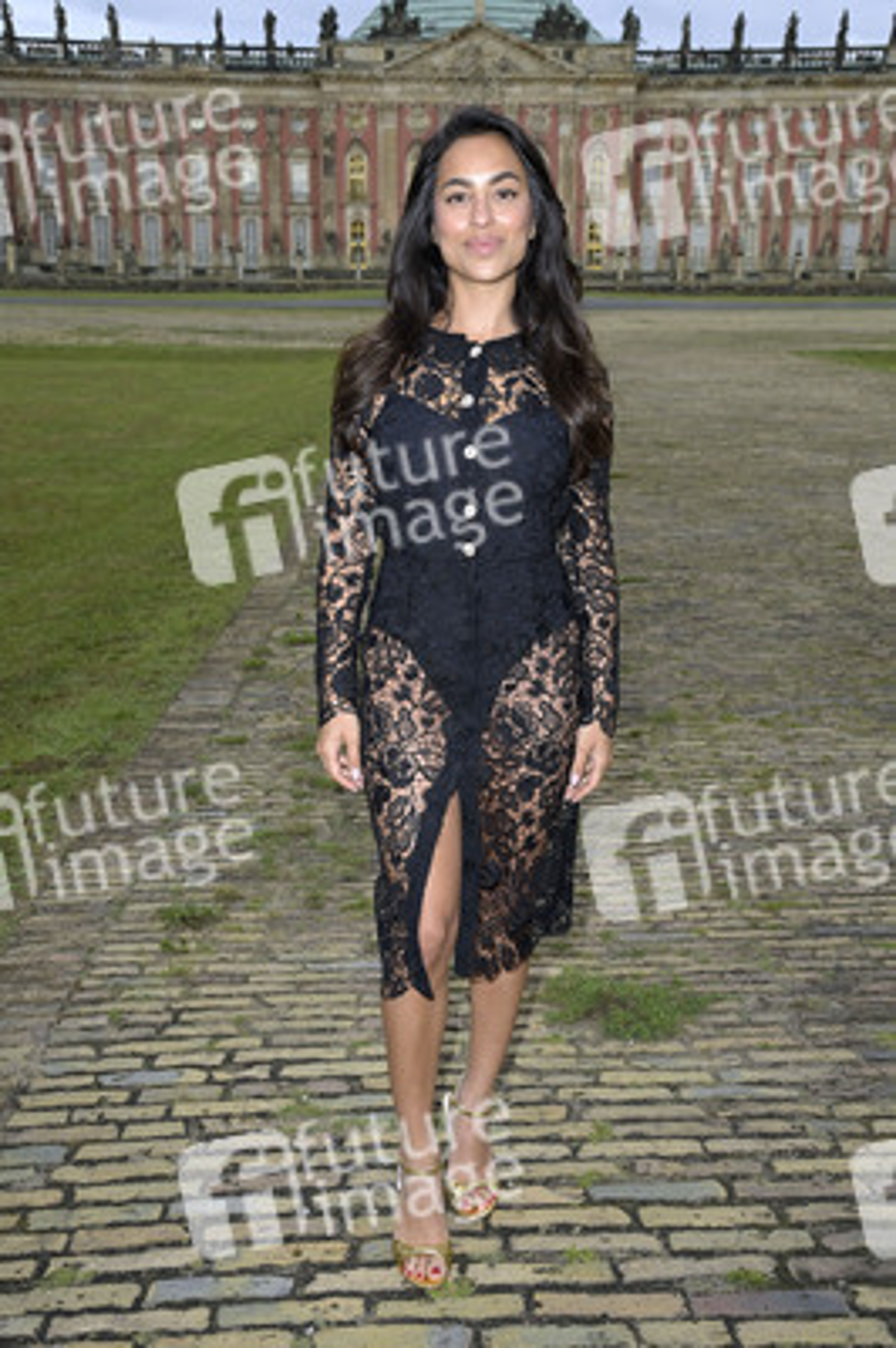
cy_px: 674
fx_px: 1496
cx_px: 448
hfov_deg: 33.3
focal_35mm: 40
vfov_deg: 48.5
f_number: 9
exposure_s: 1/200
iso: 500
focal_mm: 40
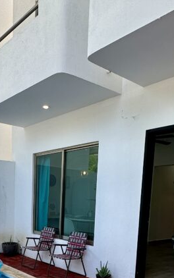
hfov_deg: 35.0
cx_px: 56
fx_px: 273
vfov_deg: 49.4
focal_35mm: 36
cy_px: 238
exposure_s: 1/277
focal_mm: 2.22
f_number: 2.2
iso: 40
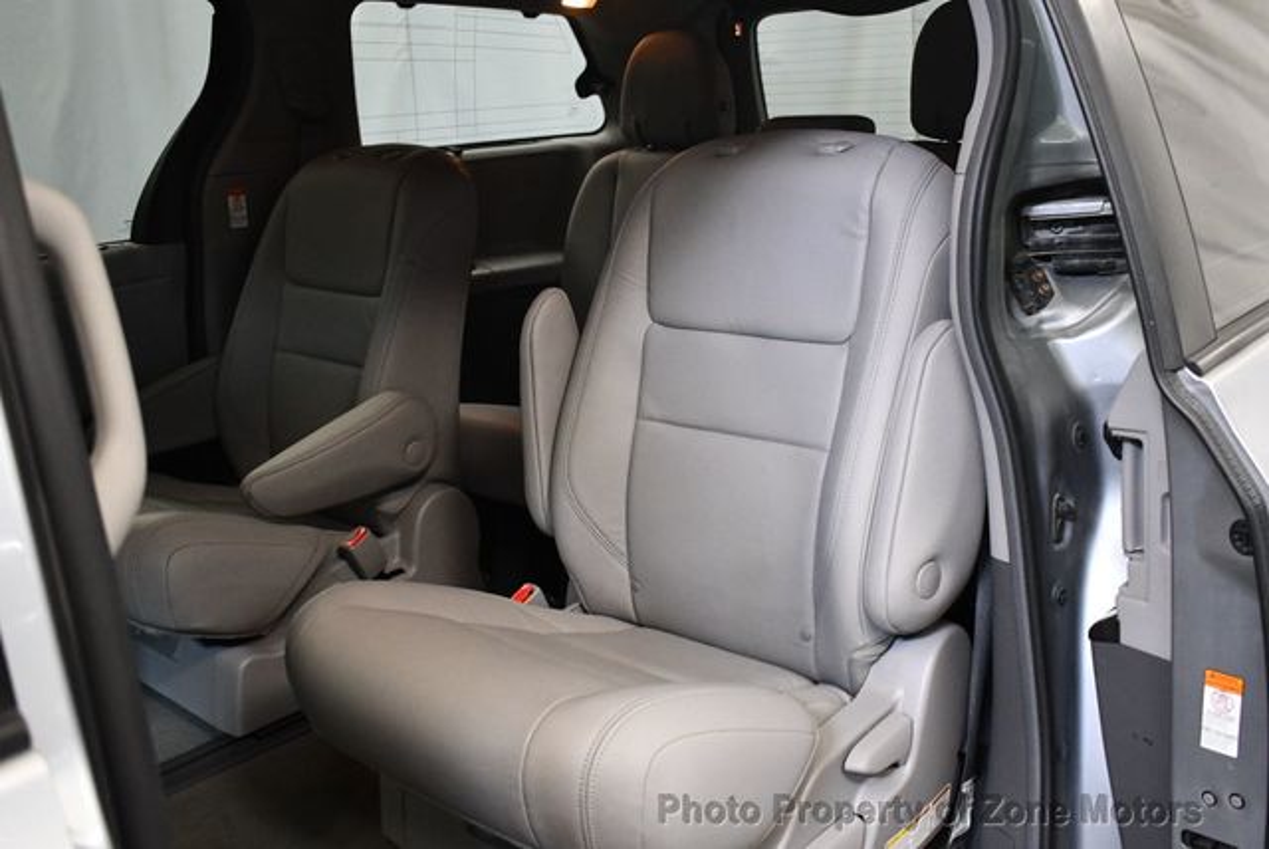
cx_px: 634
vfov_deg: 36.9
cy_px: 424
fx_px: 1270
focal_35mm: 36
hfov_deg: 53.1
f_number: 3.5
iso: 2500
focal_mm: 18
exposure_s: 1/125
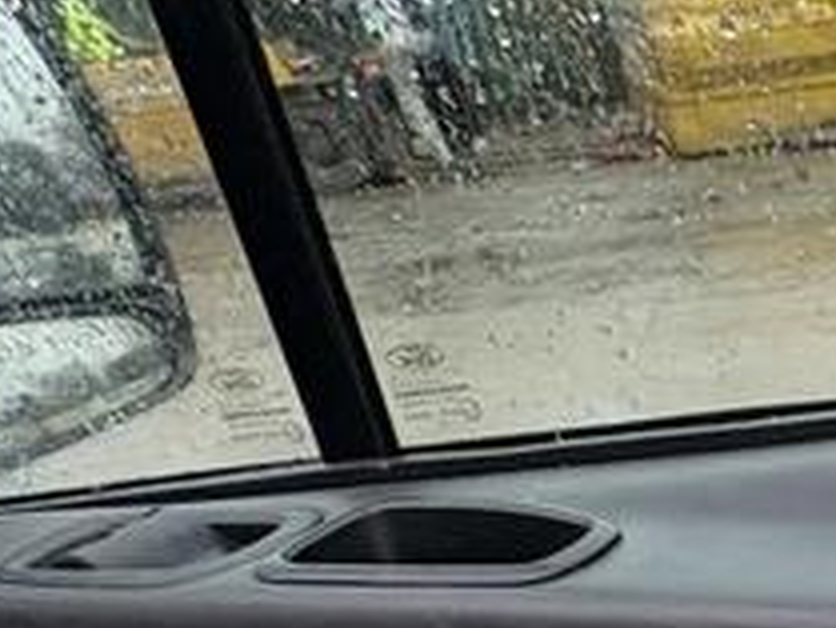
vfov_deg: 21.3
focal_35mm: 60
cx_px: 1284
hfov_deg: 24.4
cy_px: 892
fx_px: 1450
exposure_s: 1/93
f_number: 2.2
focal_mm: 2.22
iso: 200
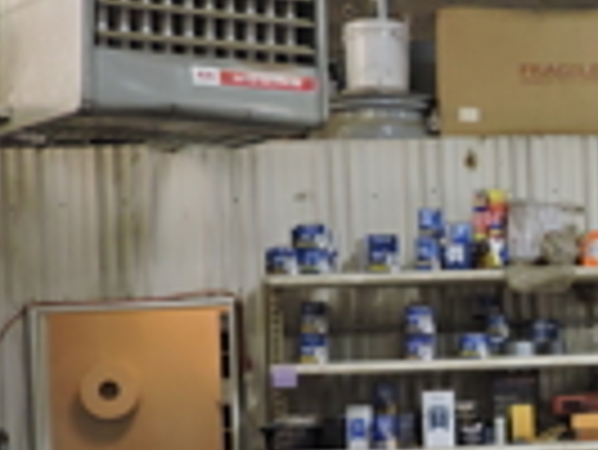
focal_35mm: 120
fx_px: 2075
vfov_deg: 12.3
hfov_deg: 15.3
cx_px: 868
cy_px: 356
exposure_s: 1/50
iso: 320
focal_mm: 7.1
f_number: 3.3
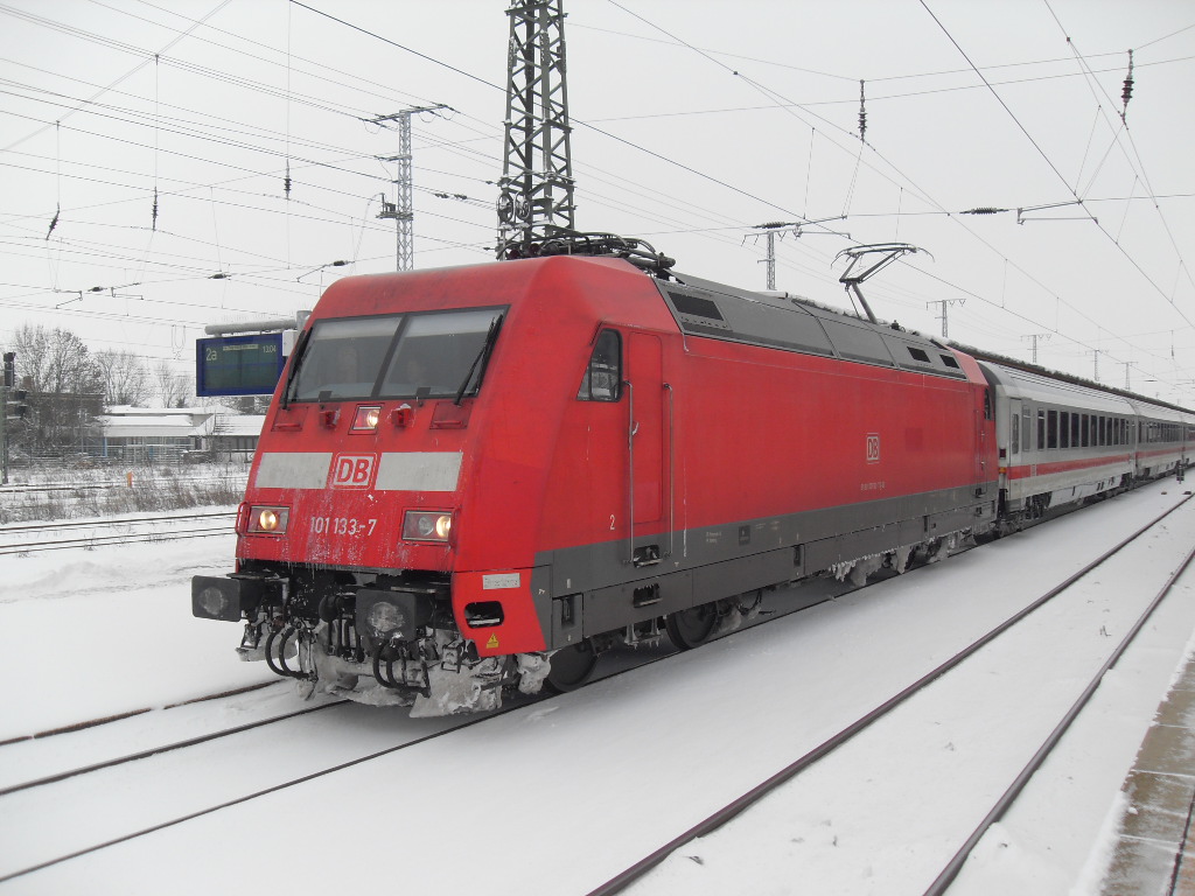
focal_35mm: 34
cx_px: 598
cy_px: 448
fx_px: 1174
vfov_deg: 41.8
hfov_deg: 54.0
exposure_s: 1/60
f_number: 7
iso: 80
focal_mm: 6.3
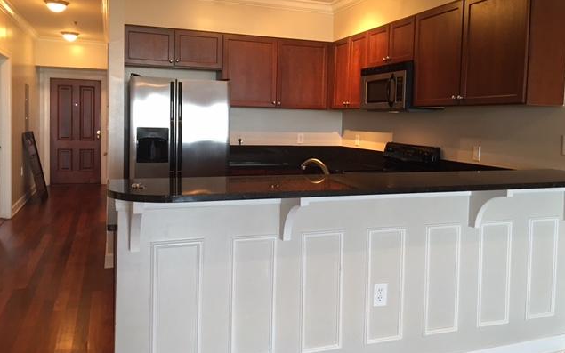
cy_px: 156
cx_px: 282
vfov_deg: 40.5
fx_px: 477
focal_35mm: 31
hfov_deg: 61.2
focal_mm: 4.15
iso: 80
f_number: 2.2
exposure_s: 1/15
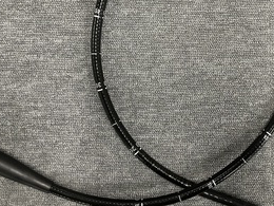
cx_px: 178
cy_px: 64
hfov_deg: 46.2
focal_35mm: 40
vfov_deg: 35.5
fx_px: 317
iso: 200
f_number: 1.6
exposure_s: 1/60
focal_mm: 4.2
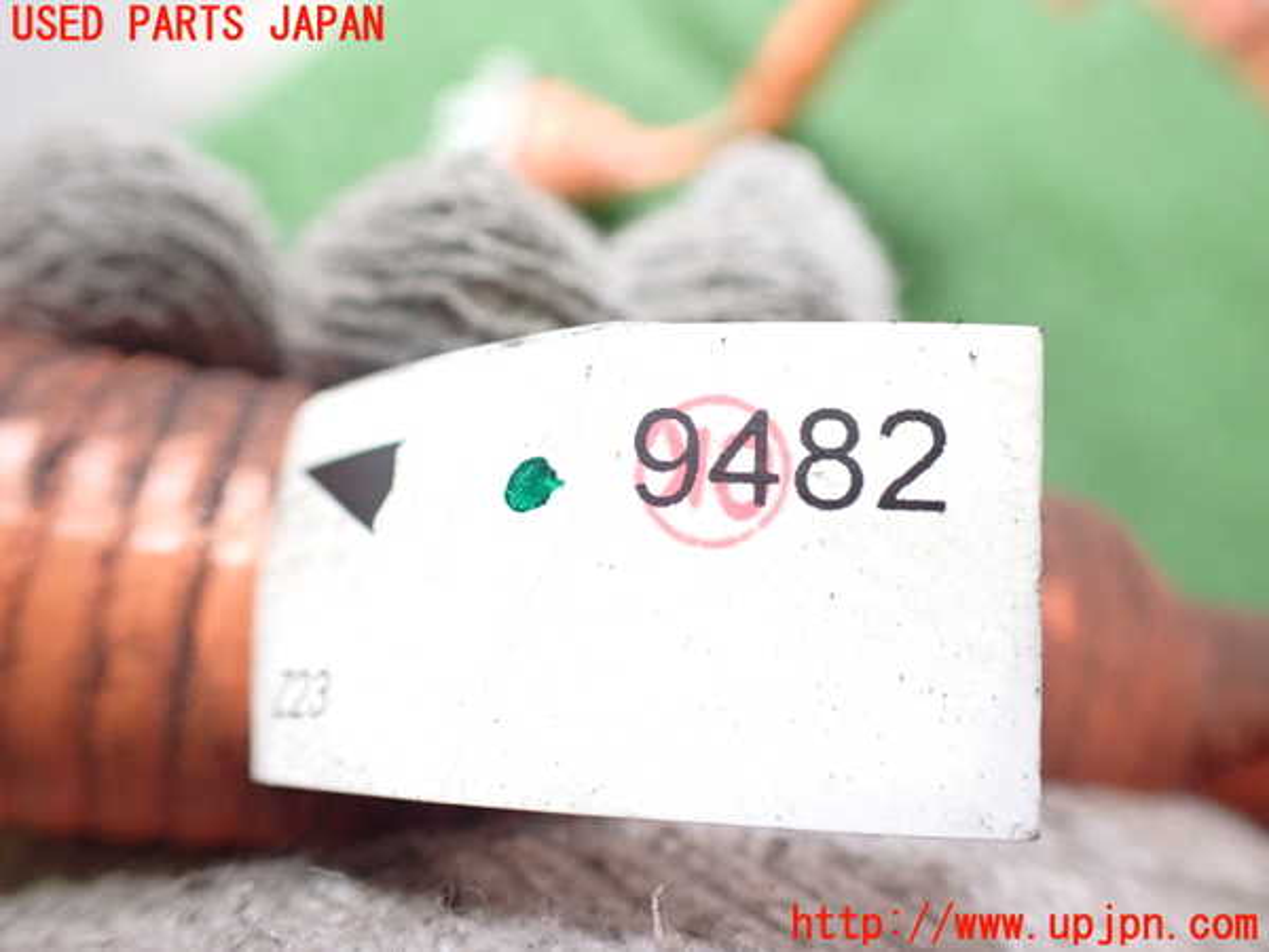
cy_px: 476
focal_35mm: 30
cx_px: 634
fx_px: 1100
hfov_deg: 60.0
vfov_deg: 46.8
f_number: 2.3
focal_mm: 5.4
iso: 800
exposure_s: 1/80
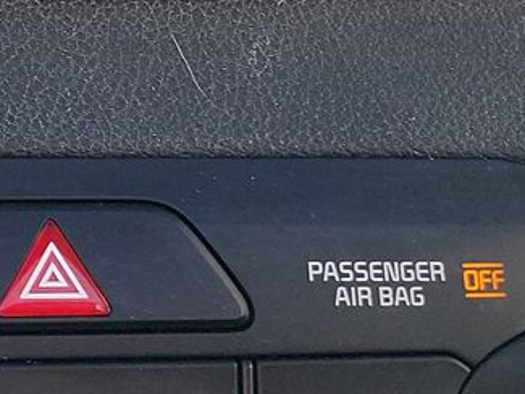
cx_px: -29
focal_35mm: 118
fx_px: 1790
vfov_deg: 11.6
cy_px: -328
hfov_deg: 16.3
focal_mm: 6.7
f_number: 1.8
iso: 76
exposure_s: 1/119
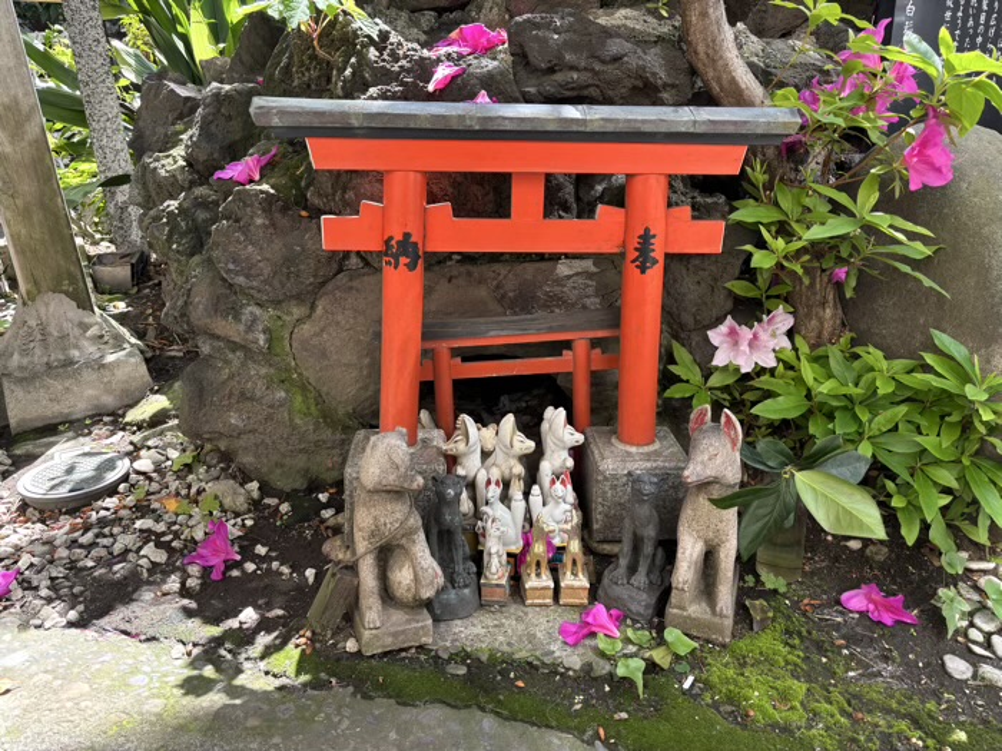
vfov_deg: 53.1
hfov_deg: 67.3
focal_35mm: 26
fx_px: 753
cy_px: 376
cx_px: 501
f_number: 1.6
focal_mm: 5.96
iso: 50
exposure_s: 1/121
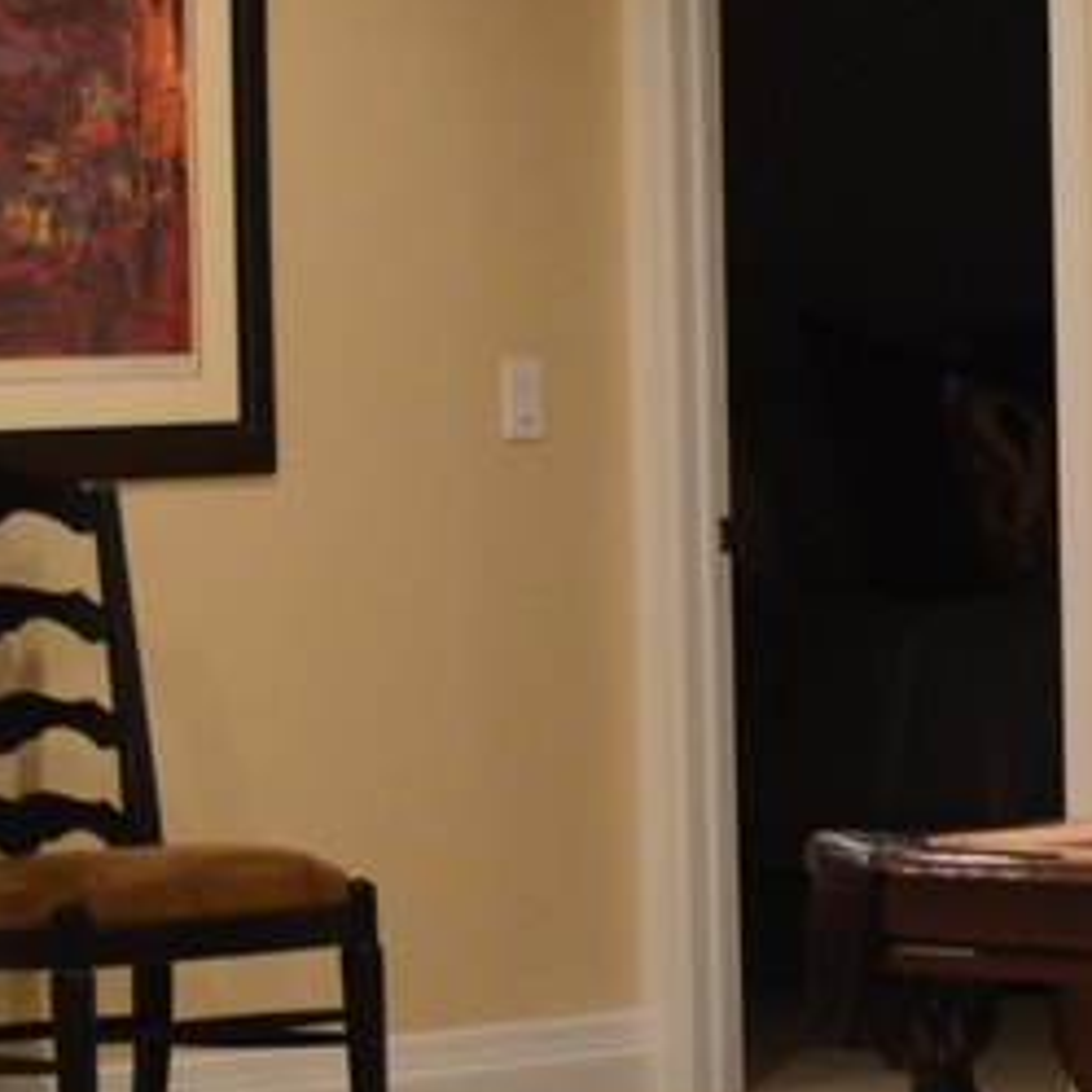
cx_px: 1921
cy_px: 667
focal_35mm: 215
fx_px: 7673
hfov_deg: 7.9
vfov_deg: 8.1
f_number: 4.5
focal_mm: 28
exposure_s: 1/15
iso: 800
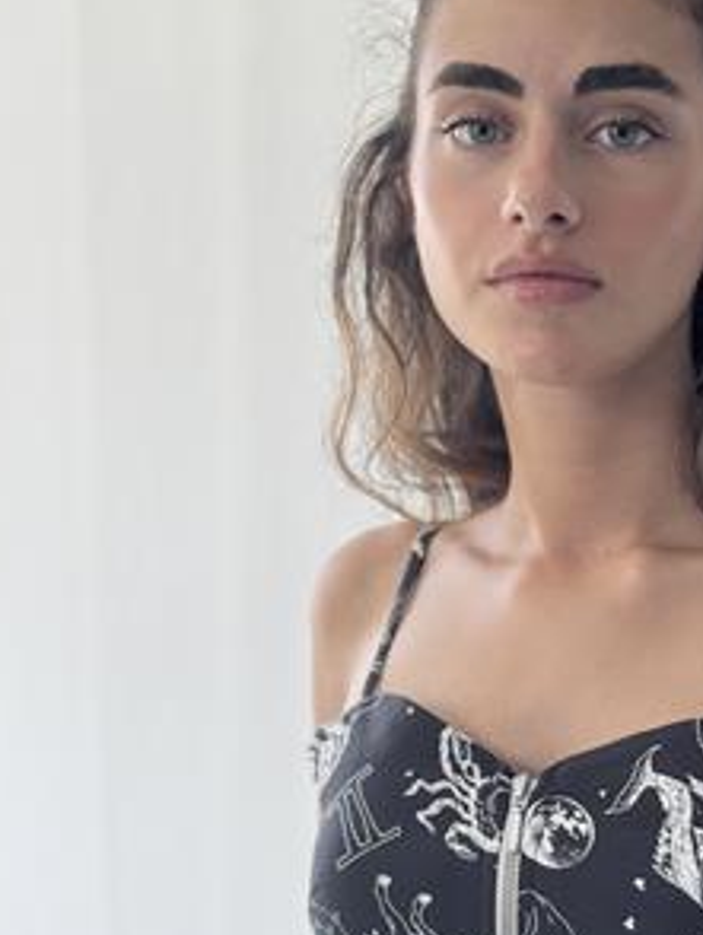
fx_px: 2352
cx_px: 595
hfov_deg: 16.8
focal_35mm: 87
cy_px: 606
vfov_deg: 22.4
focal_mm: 6.76
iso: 80
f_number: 1.78
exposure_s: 1/139
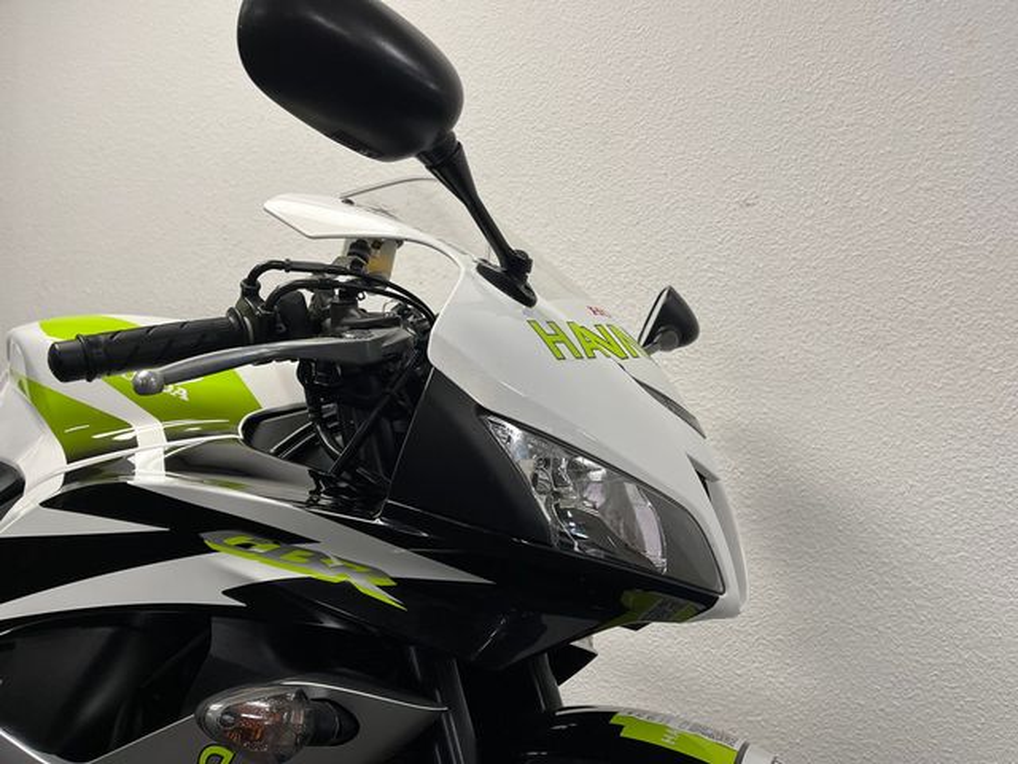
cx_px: 509
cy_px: 382
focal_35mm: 26
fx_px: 765
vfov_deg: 53.1
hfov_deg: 67.3
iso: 100
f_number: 1.6
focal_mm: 5.1
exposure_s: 1/100
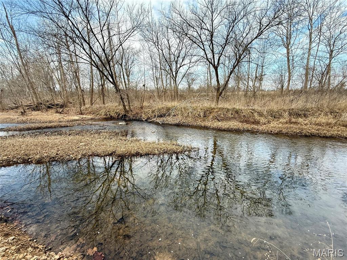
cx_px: 174
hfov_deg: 102.1
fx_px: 140
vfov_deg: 85.7
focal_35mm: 14
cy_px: 130
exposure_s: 1/265
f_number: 2.2
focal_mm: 2.22
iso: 50
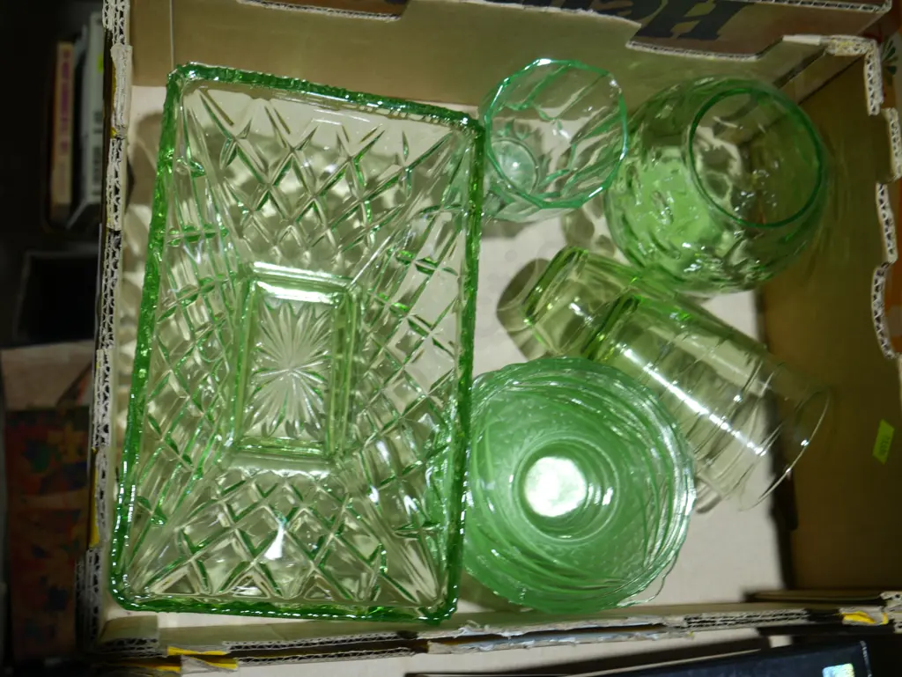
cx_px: 451
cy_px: 338
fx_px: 1043
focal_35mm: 40
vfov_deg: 36.0
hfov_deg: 46.8
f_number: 4.5
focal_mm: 20
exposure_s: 1/60
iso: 200
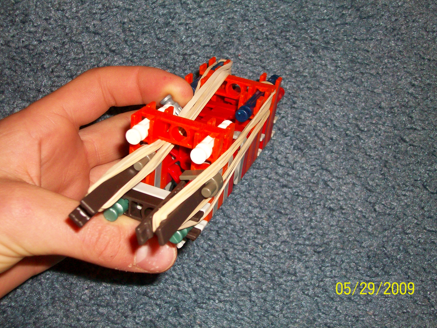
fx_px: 530
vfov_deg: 34.3
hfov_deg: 44.8
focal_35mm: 42
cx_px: 218
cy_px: 164
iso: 160
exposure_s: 1/65.1
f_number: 3.2
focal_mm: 7.1
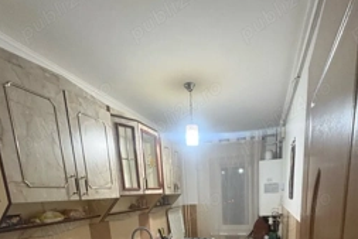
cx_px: 204
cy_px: 243
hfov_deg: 75.7
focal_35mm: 23
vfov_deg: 45.7
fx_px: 229
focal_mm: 2.22
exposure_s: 1/50
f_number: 2.2
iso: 640
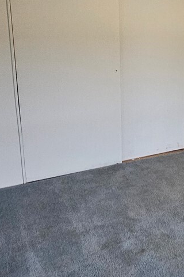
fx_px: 345
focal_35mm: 45
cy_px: 92
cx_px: 242
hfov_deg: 25.5
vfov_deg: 43.0
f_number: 2.2
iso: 320
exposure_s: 1/30
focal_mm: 2.2
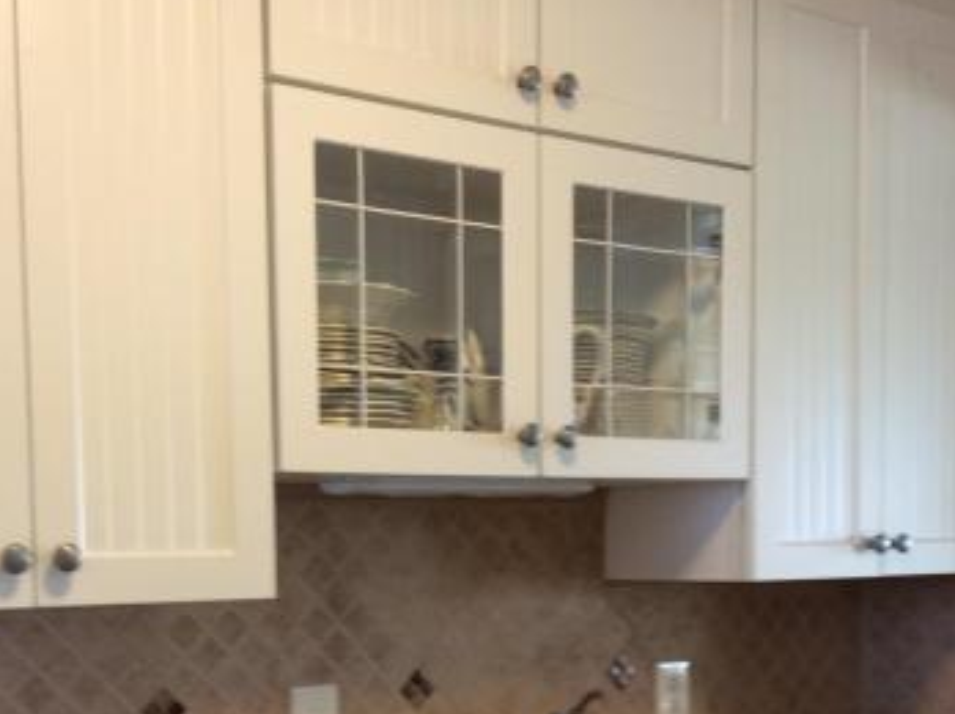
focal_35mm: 59
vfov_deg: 24.1
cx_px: 436
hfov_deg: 32.7
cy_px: 637
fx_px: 1625
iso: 64
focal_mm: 3.3
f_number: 2.4
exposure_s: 1/24
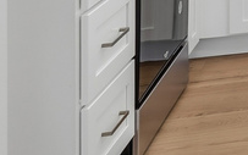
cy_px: -208
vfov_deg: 10.7
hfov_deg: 13.5
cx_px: 618
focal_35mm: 106
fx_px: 714
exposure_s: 1/640
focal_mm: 20.5
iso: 250
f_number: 10
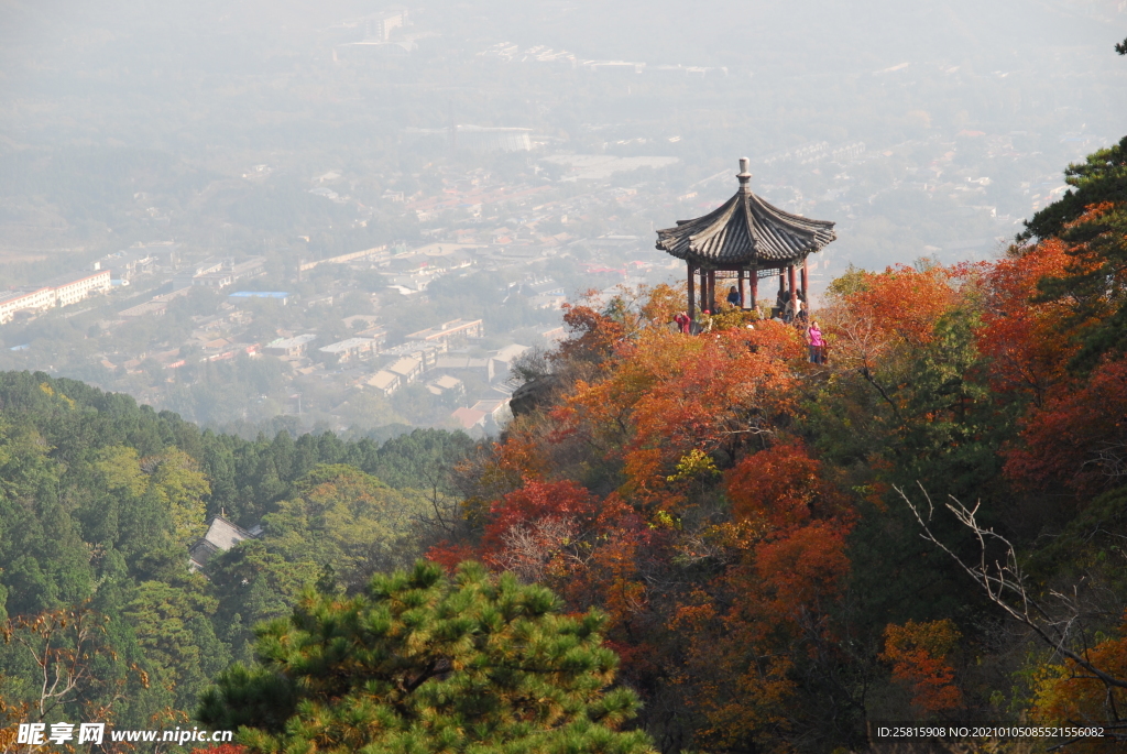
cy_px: 377
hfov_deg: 19.4
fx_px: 3290
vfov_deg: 13.1
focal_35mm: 105
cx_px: 564
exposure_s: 1/160
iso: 100
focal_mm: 70
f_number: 6.3
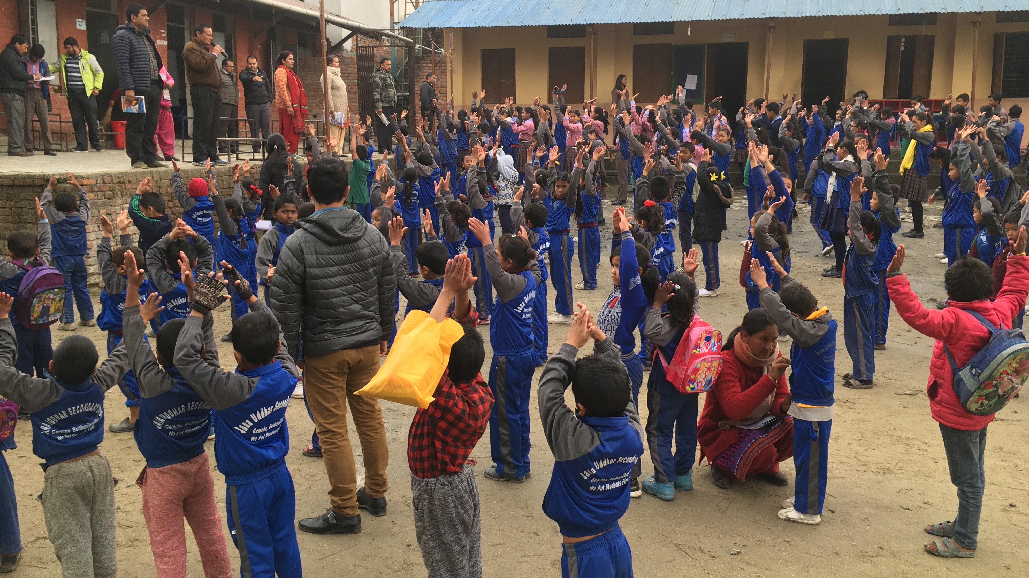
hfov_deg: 61.0
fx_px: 873
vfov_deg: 36.6
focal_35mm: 32
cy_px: 260
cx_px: 520
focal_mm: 4.15
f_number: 2.2
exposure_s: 1/107
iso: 25
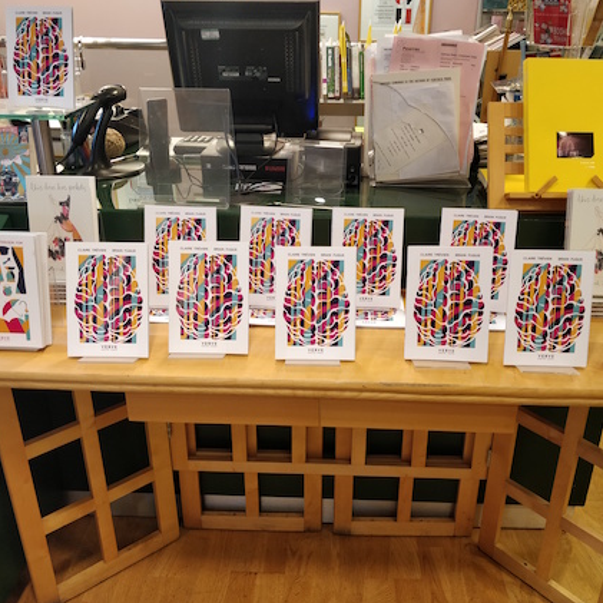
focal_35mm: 29
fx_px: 572
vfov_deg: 55.6
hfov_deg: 55.6
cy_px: 301
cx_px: 317
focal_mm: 4.1
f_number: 1.7
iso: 500
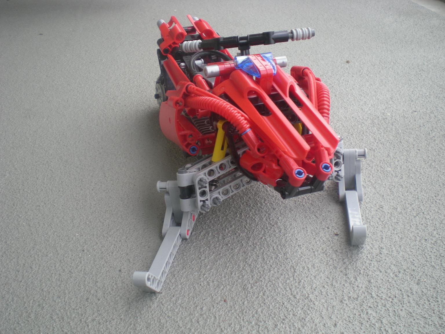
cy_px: 167
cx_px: 222
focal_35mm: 38
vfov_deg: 37.7
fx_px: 489
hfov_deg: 49.0
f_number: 3.1
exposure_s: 1/58
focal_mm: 6.3
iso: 59
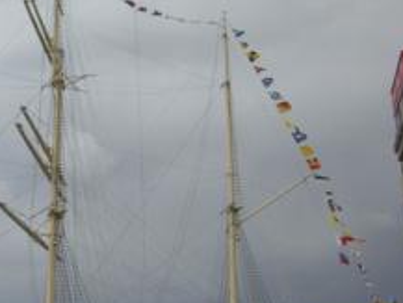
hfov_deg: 26.8
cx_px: 39
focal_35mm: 70
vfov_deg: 21.0
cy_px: 188
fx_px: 815
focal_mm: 6.2
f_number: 4.3
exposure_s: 1/1250
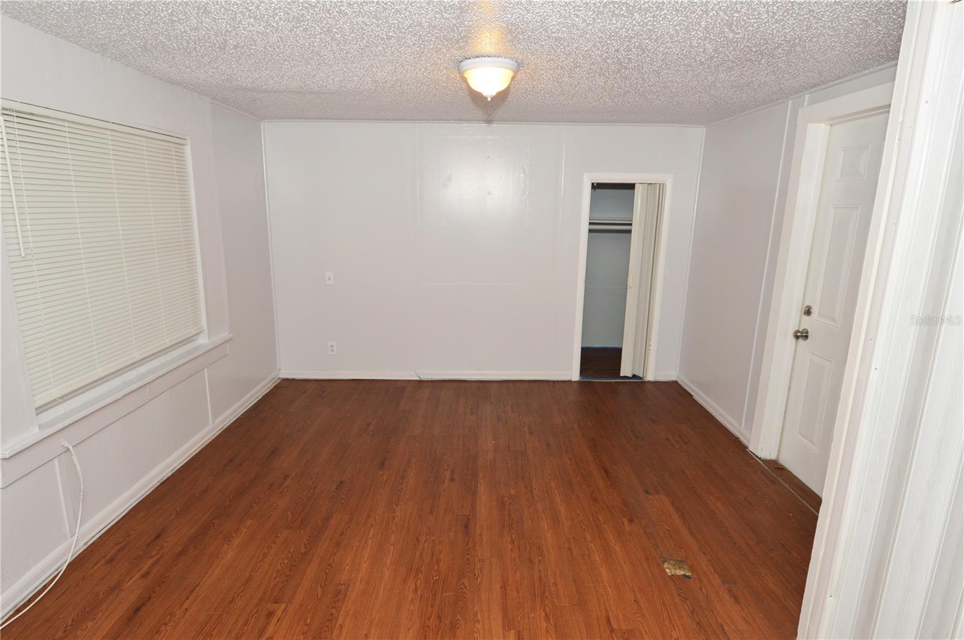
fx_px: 481
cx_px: 482
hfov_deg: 90.1
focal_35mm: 18
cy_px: 320
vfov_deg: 67.3
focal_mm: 12
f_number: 8
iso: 400
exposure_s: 1/60
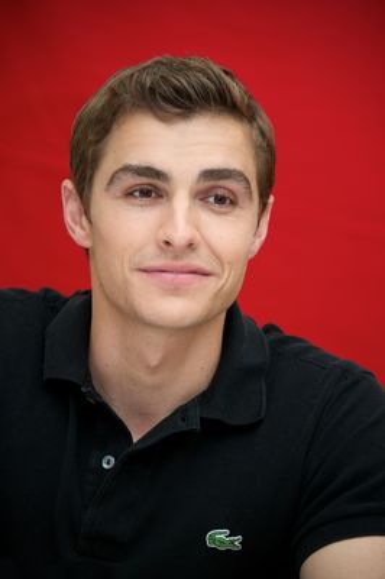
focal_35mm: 210
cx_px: 192
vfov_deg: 9.8
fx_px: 3374
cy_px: 290
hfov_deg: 6.5
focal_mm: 210
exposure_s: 1/60
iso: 640
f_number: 5.6
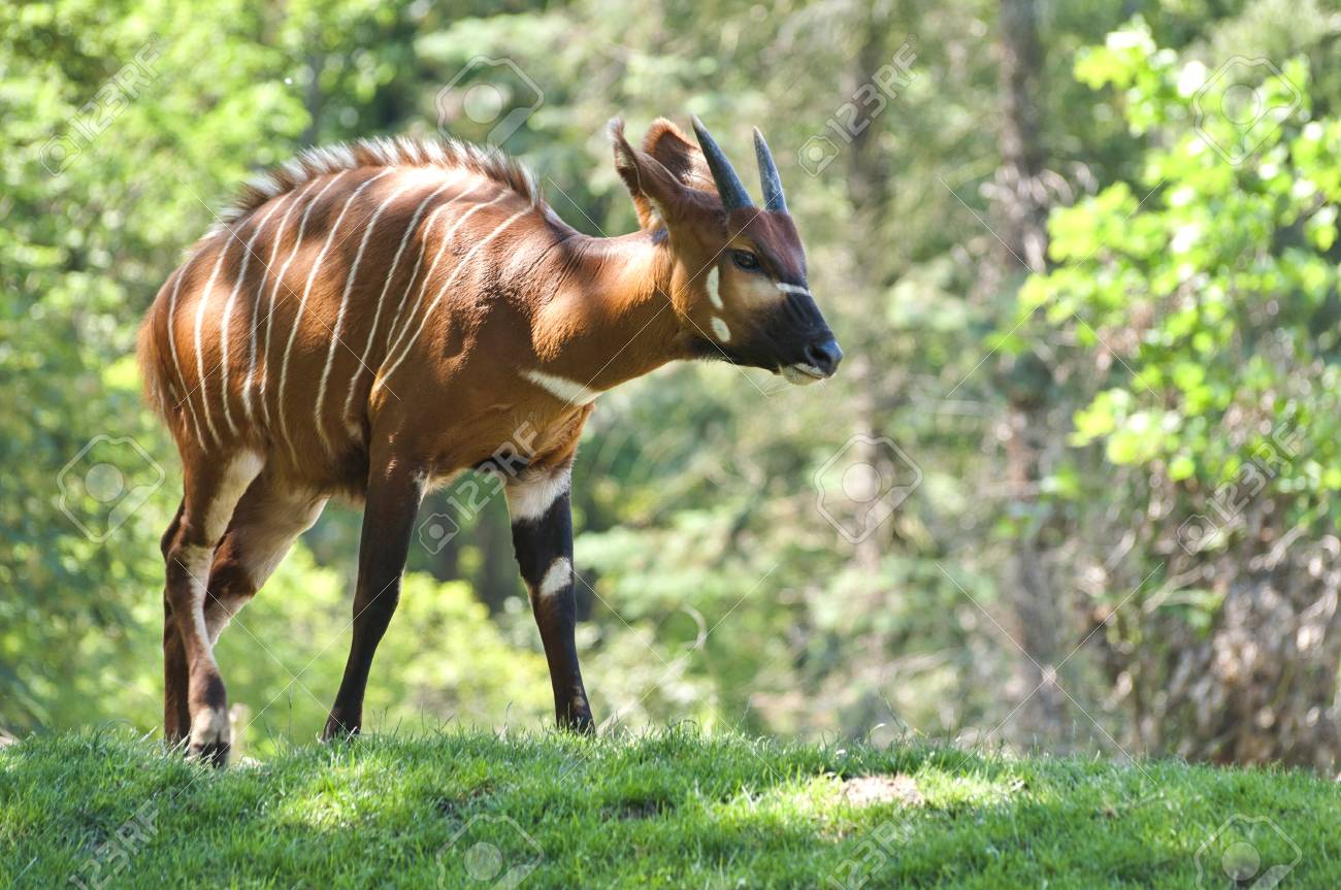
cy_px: 445
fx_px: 10881
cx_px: 670
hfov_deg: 7.1
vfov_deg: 4.7
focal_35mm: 292
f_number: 4.8
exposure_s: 1/320
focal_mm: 195
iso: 500
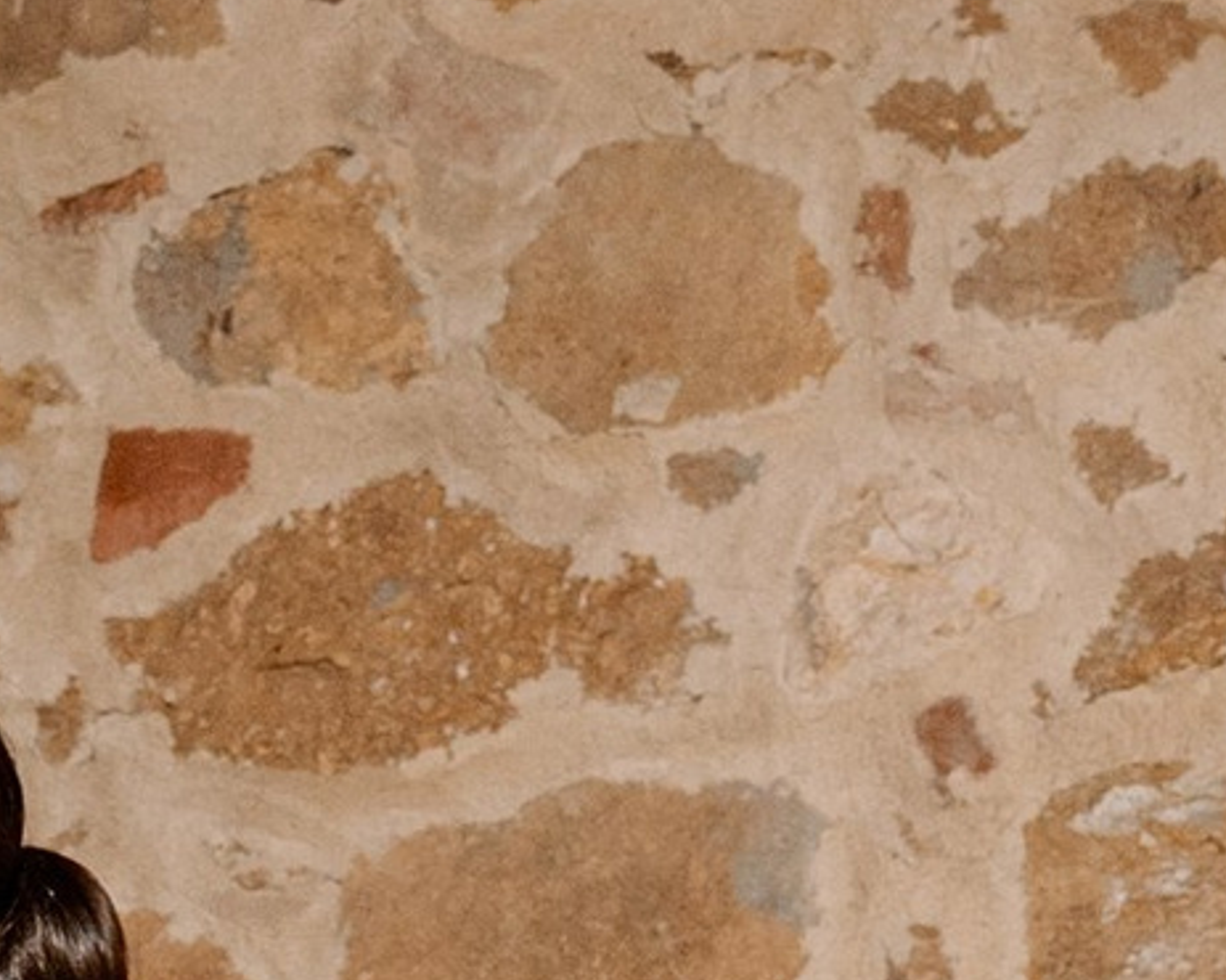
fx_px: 9321
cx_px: -837
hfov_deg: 7.3
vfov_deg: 5.9
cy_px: 1992
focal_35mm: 257
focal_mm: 33
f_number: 5.6
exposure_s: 1/160
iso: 320
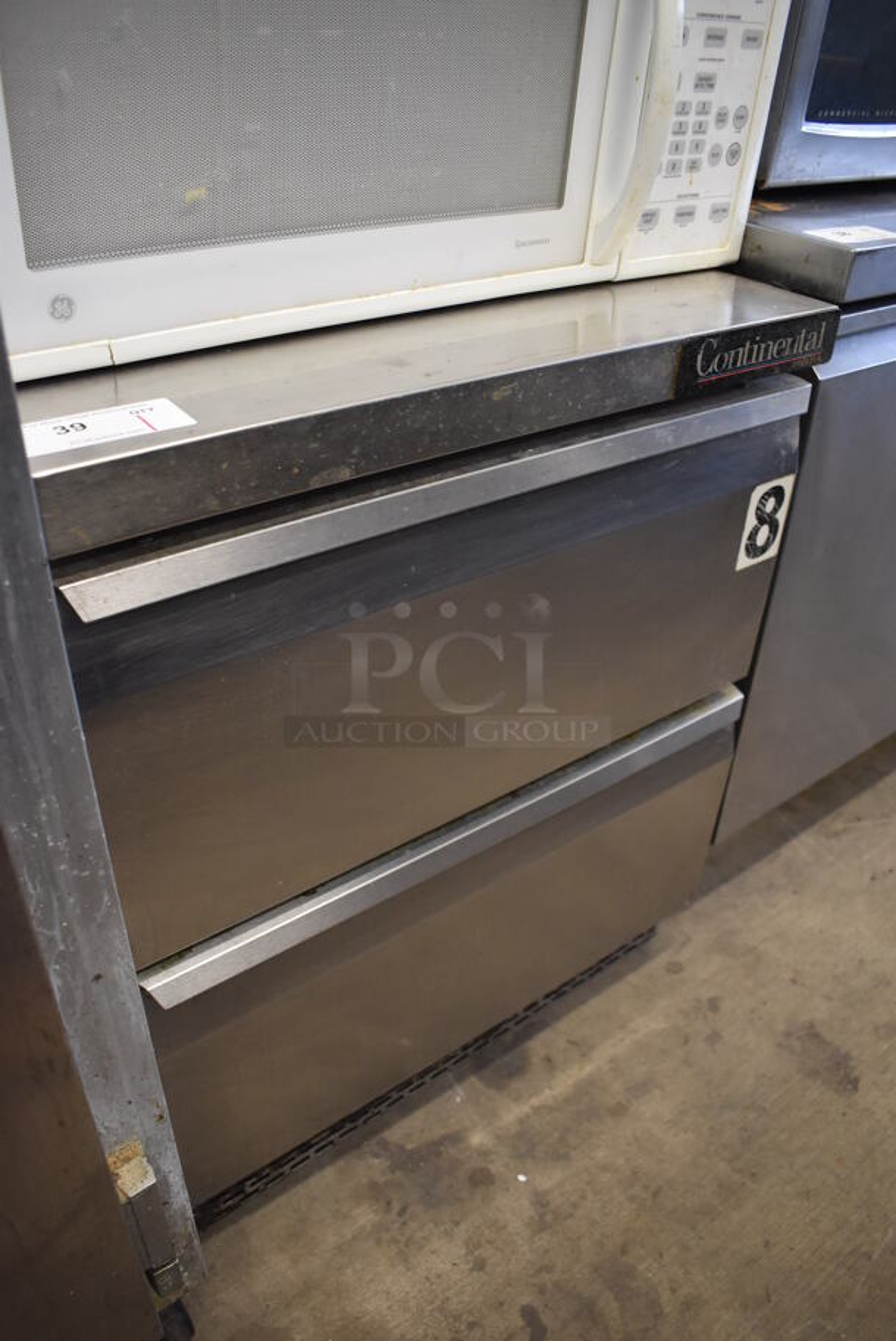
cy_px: 670
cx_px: 448
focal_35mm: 27
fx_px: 1006
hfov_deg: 48.0
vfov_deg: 67.3
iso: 1400
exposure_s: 1/125
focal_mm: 18
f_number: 3.5
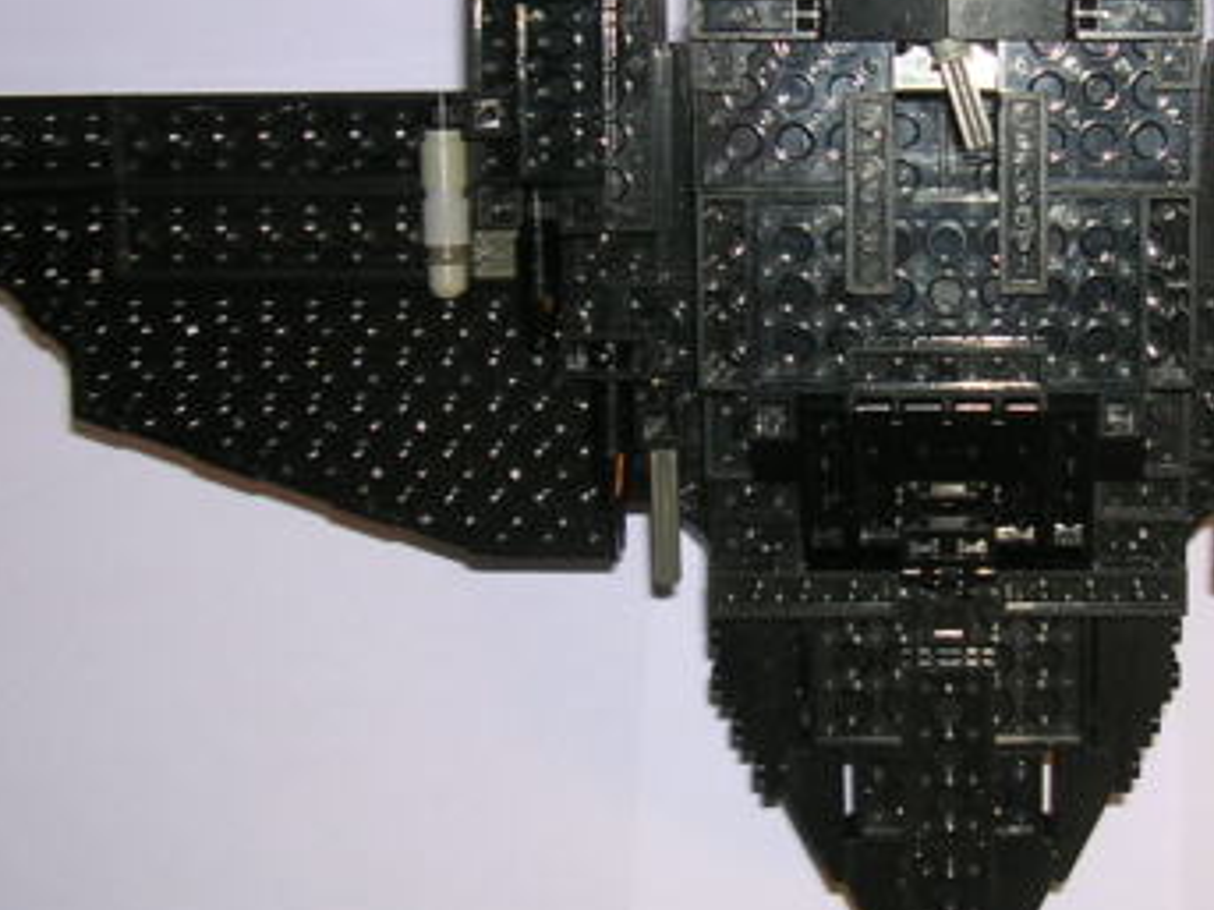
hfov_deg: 27.0
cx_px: 934
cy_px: 227
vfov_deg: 20.5
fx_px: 2489
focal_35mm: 71
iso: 100
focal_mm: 5.8
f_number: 2.8
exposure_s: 1/60.1
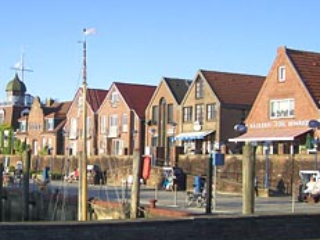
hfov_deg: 27.3
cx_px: 73
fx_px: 647
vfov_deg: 21.0
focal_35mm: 70
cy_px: 131
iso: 64
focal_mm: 6.3
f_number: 2.8
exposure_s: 1/500
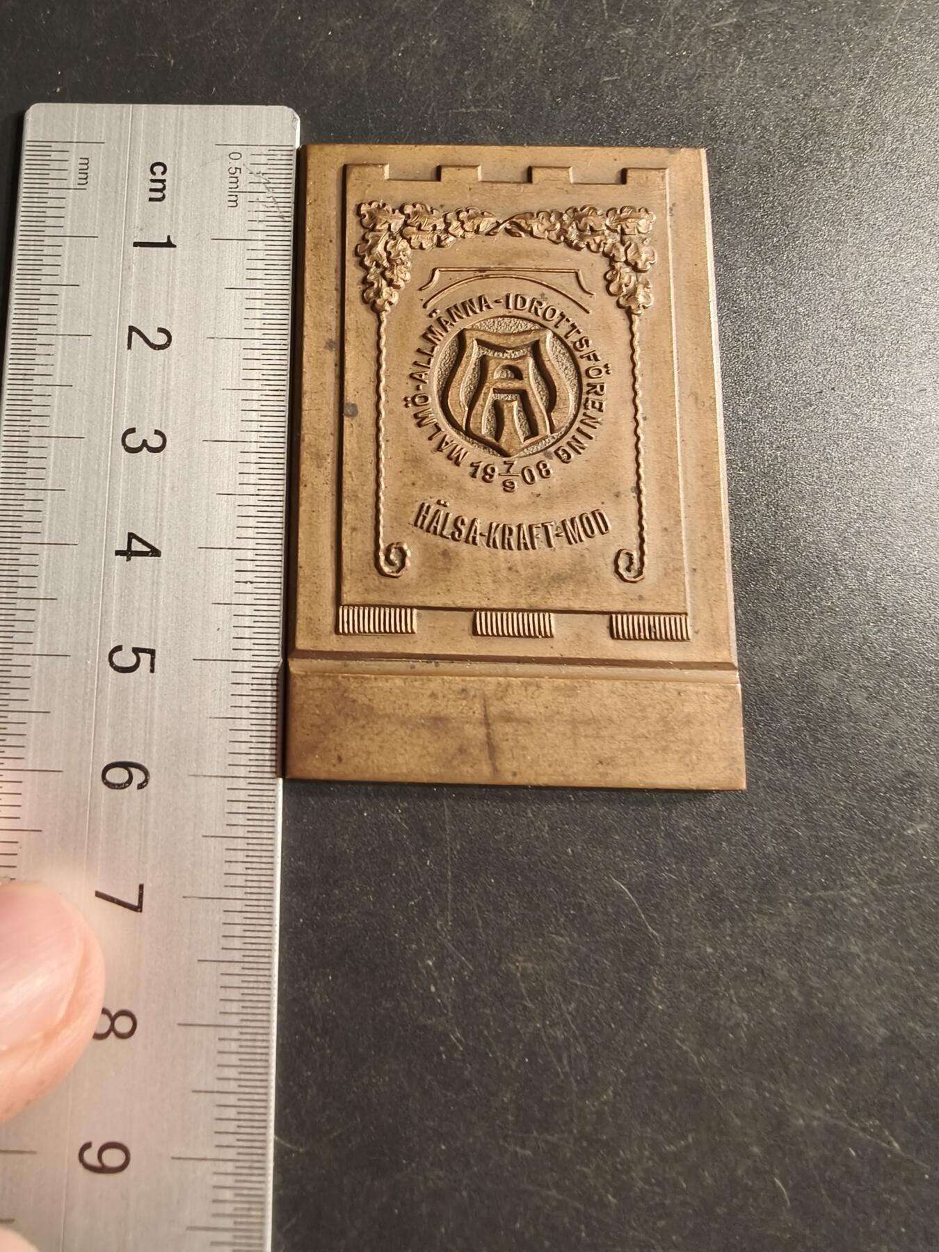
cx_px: 470
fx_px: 832
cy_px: 626
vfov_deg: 73.9
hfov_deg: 58.9
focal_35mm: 23
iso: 160
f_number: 2
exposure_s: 1/50
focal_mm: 2.32
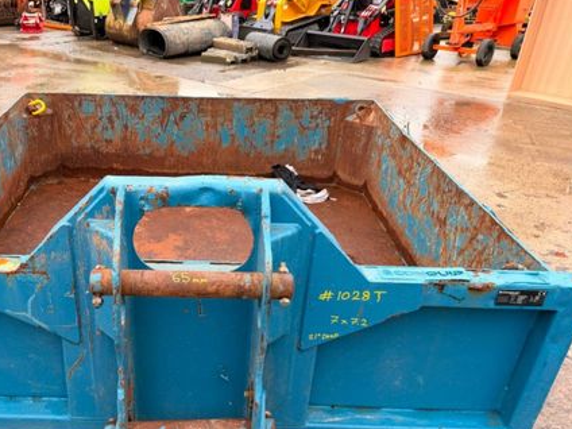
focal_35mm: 34
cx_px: 196
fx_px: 562
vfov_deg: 41.1
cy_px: 294
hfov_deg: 53.0
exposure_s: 1/294
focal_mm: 6.76
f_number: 1.78
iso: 64
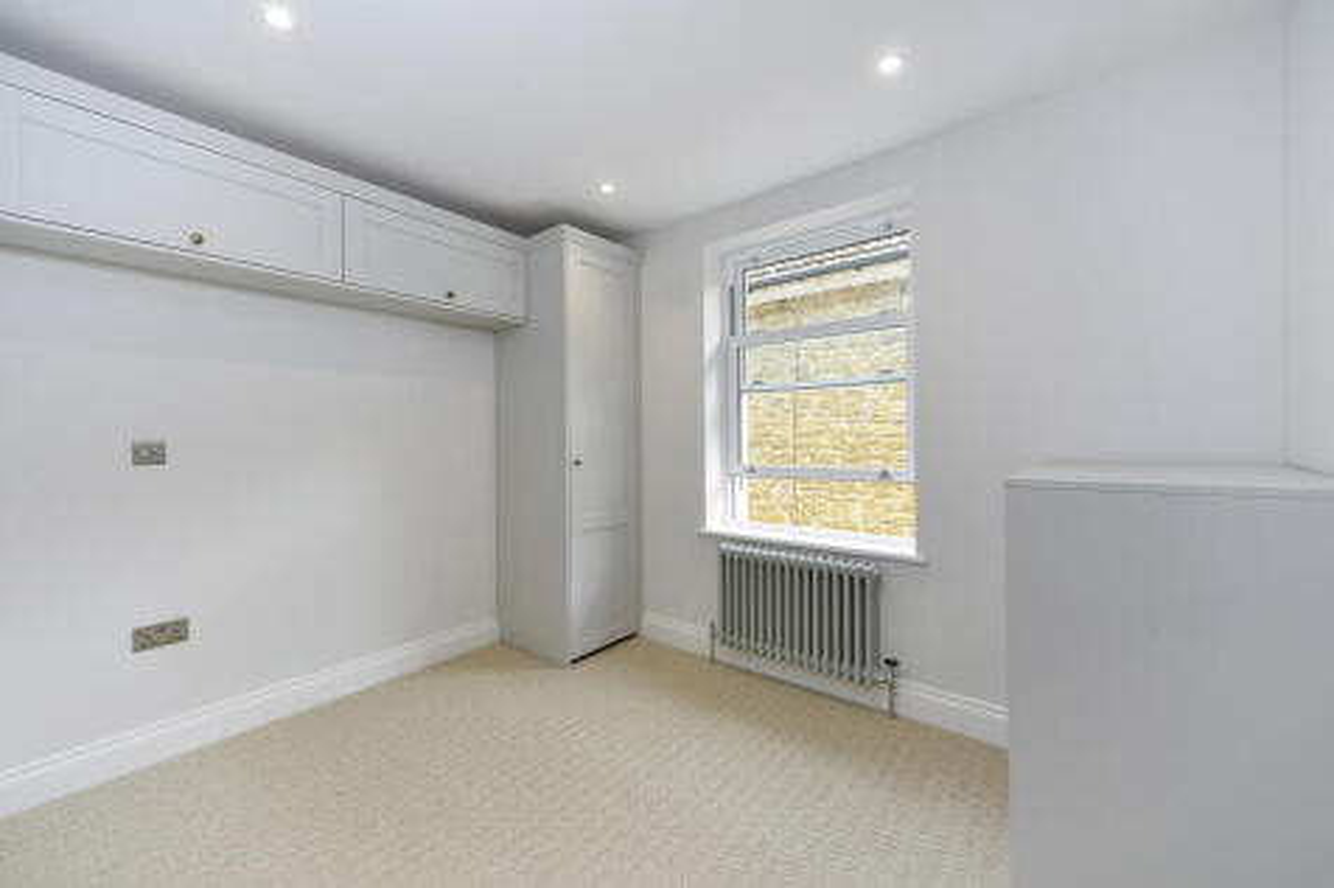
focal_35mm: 14
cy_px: 444
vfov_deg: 81.2
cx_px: 667
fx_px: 519
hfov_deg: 104.3
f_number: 7.1
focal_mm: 14
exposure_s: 1/40
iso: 400
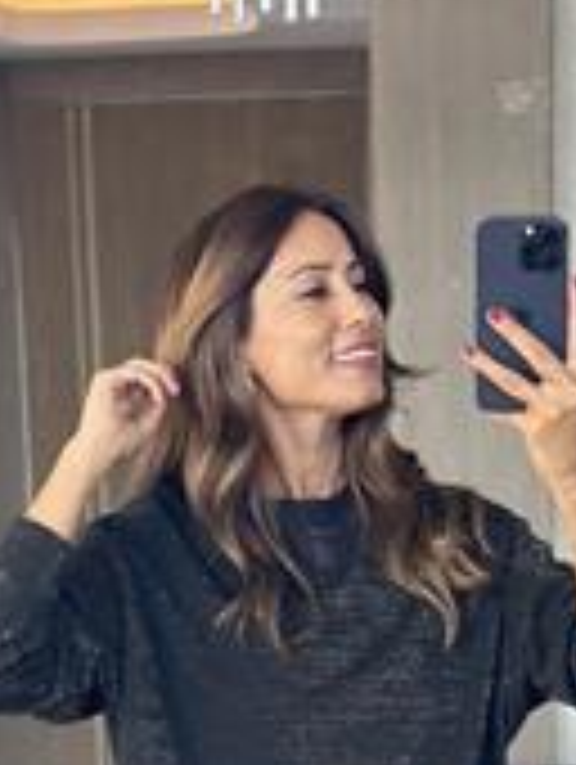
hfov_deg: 10.4
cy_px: 1102
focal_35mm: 143
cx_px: 338
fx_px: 3165
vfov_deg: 13.1
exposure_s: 1/60
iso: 200
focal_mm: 6.86
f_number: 1.78
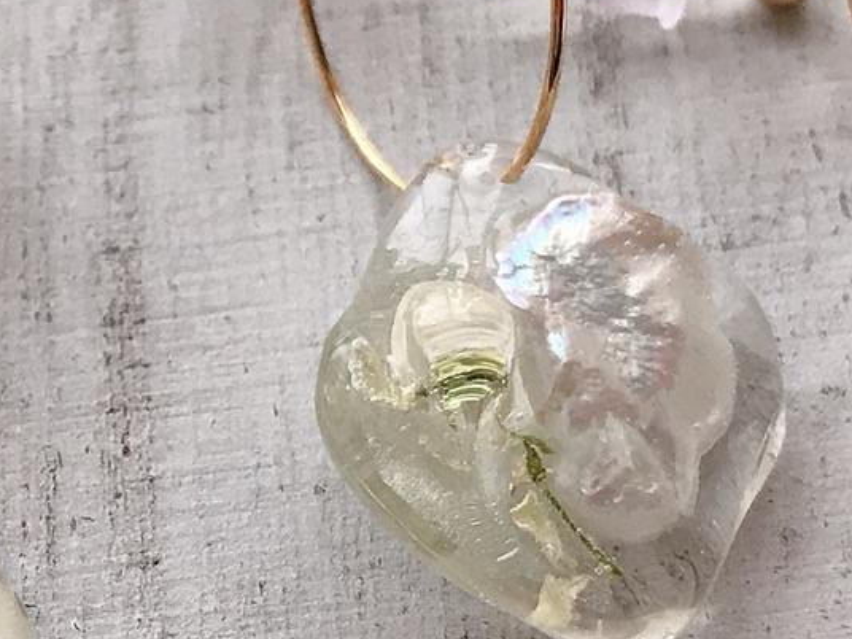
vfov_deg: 13.8
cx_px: 116
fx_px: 2634
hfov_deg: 18.1
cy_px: 515
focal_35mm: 107
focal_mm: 3.99
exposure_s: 1/30
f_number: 1.8
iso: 32
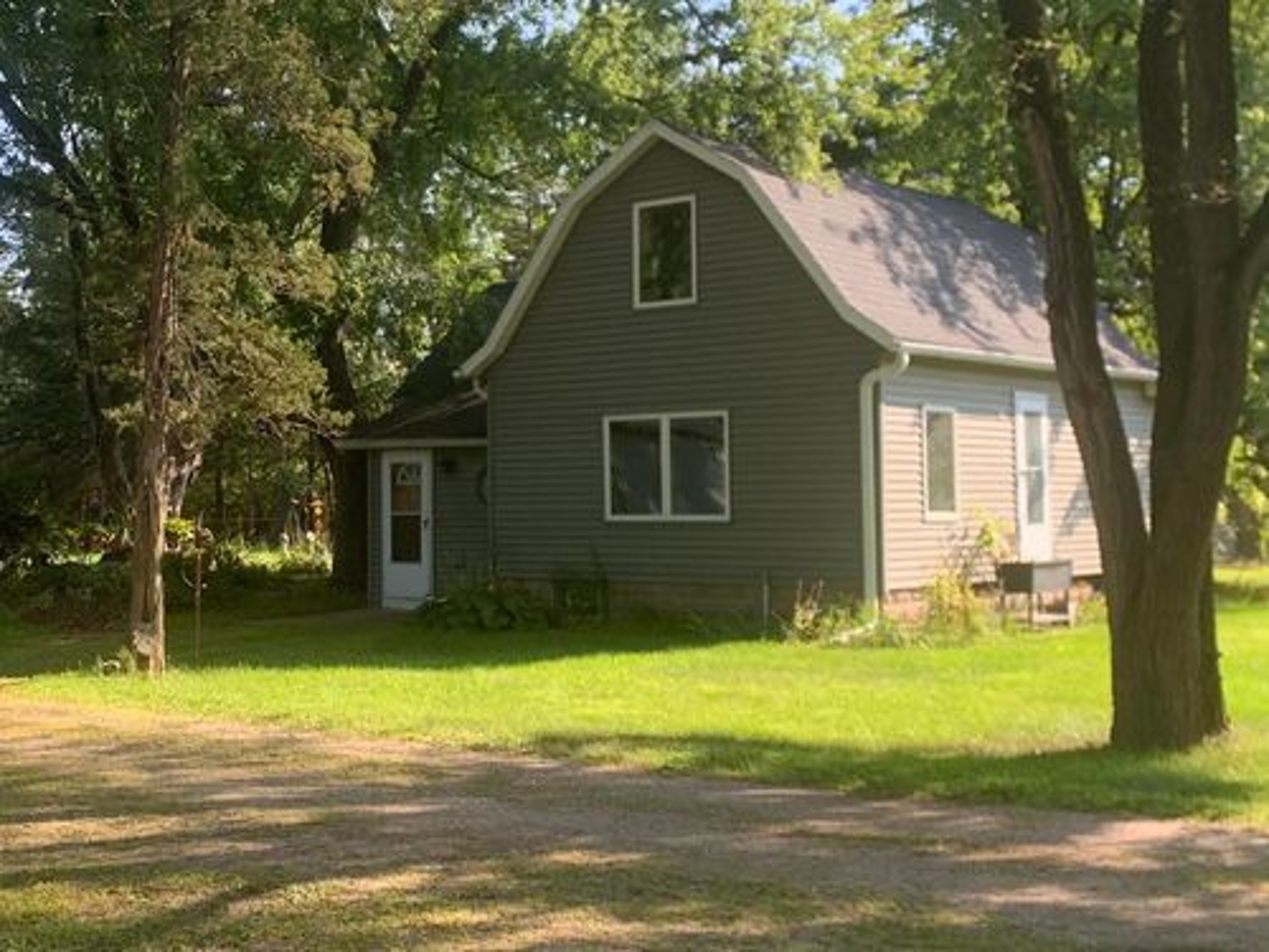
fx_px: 953
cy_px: 476
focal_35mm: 26
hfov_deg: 67.3
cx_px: 634
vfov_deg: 53.1
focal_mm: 4.25
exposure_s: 1/336
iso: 25
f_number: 1.8
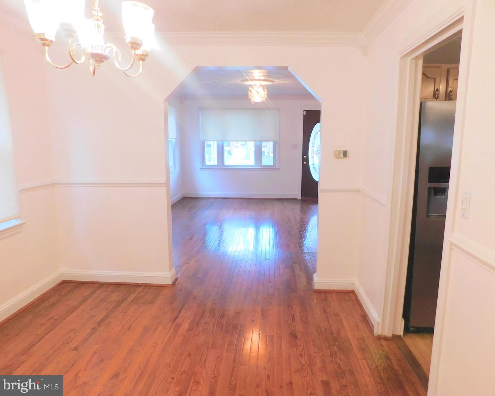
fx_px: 352
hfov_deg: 70.2
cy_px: 198
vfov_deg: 58.8
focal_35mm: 24
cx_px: 263
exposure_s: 1/30
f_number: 3
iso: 125
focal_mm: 4
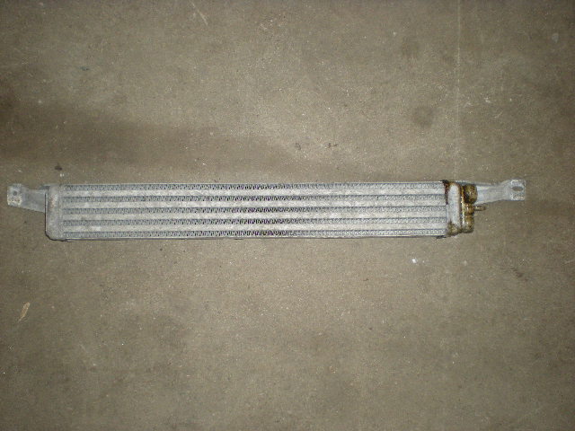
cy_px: 216
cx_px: 288
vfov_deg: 37.7
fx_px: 631
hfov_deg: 49.0
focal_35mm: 38
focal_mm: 6.3
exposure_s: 1/60
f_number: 3.1
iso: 176
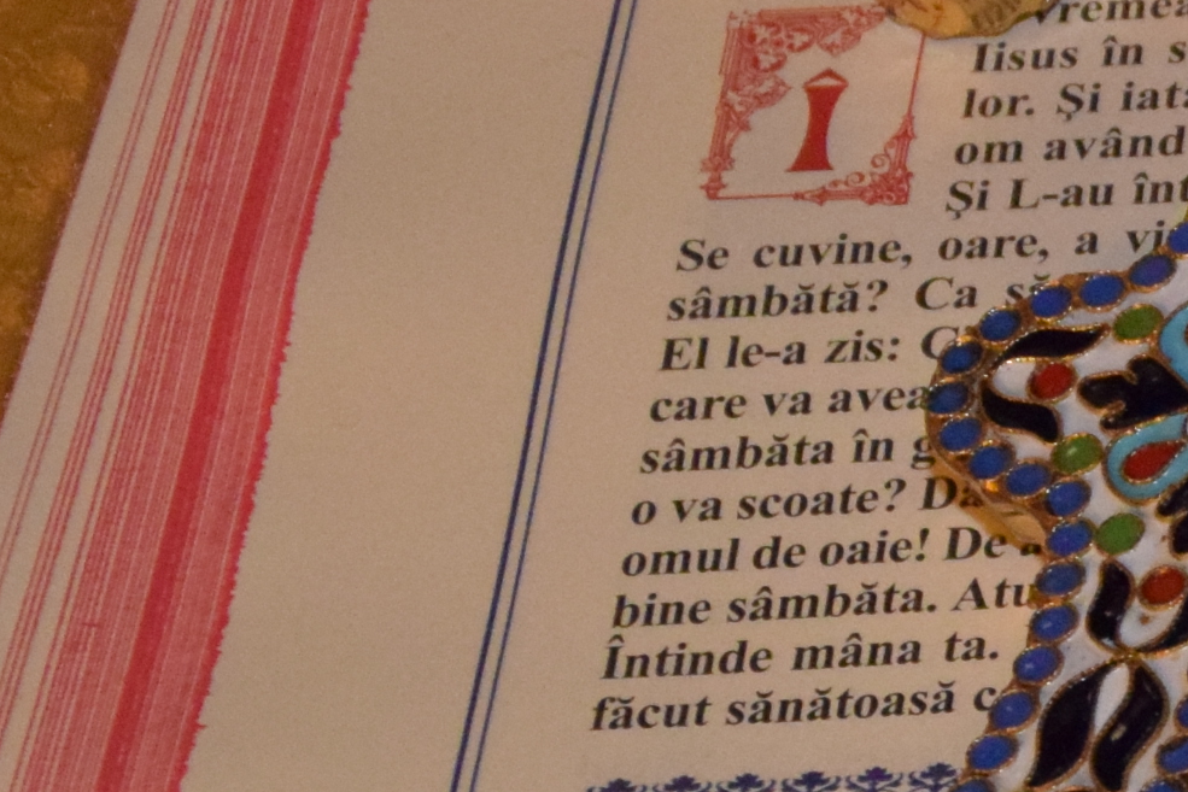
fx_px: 9043
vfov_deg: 5.0
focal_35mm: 274
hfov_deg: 7.3
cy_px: 357
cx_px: 2277
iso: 2000
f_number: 4.5
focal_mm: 40
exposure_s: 1/50
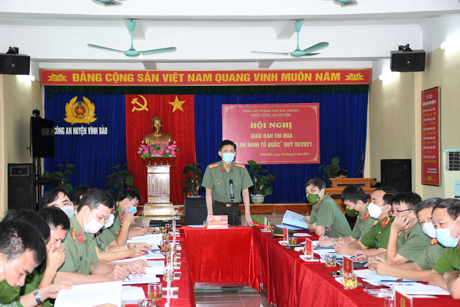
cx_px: 230
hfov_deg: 33.4
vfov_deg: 22.6
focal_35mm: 60
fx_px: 767
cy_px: 154
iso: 1600
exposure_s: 1/200
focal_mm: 40
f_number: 4.5
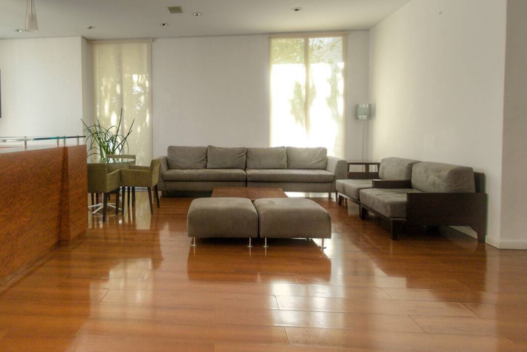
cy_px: 145
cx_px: 186
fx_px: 337
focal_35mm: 23
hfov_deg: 74.2
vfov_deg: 54.9
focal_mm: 10
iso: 280
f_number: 3.5
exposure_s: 1/30
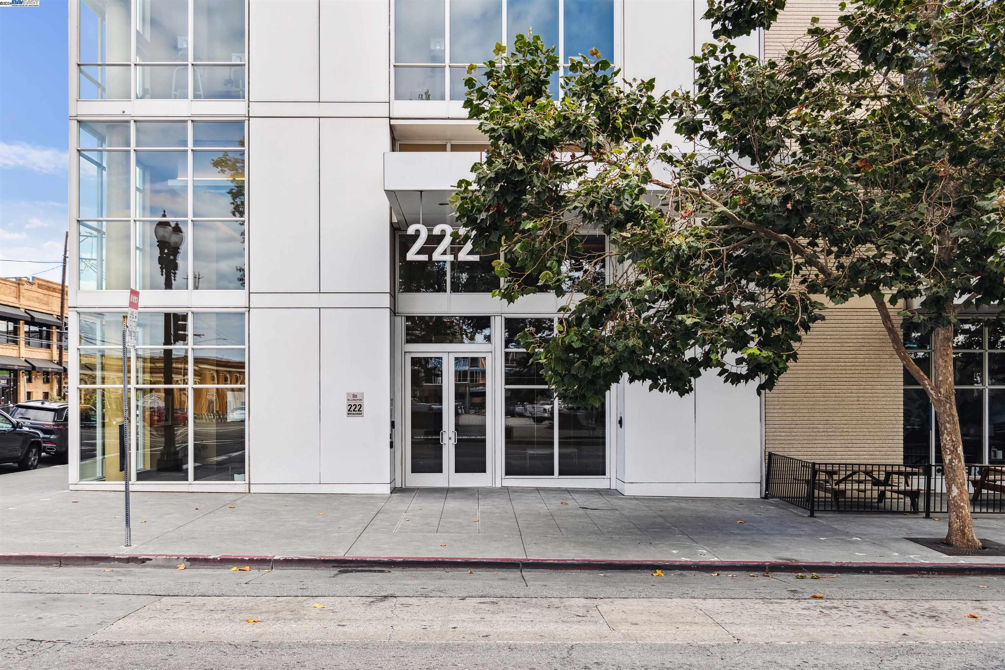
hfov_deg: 60.3
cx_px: 502
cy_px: 335
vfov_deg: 42.3
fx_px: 865
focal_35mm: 31
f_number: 11
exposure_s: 1/80
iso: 64
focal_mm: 31
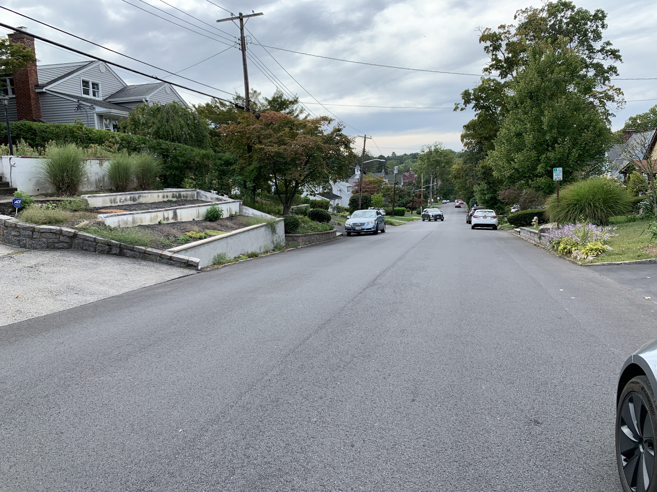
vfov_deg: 53.1
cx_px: 328
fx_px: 493
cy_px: 246
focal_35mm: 26
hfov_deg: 67.3
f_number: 1.8
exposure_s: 1/701
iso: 25
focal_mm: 4.25
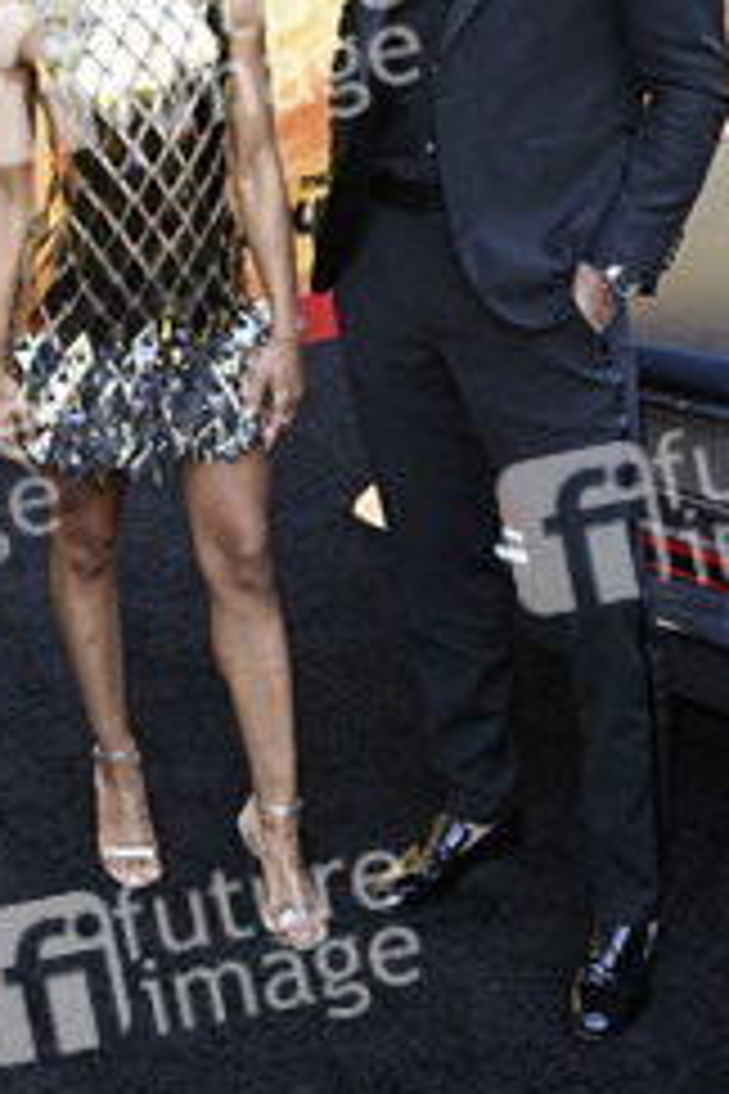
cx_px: 320
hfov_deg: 24.2
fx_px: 1701
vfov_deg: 34.9
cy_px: 284
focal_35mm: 56
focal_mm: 34
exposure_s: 1/200
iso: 1000
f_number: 5.6
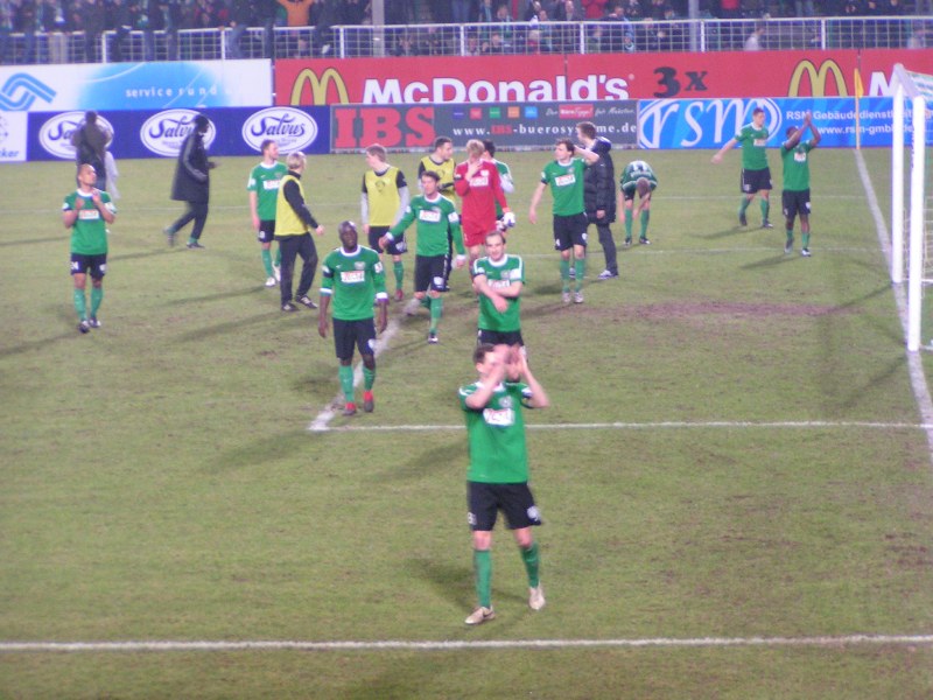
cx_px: 466
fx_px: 4420
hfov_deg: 12.0
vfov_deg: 9.1
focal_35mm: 164
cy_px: 350
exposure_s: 1/20
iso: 200
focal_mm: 25.1
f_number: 3.5
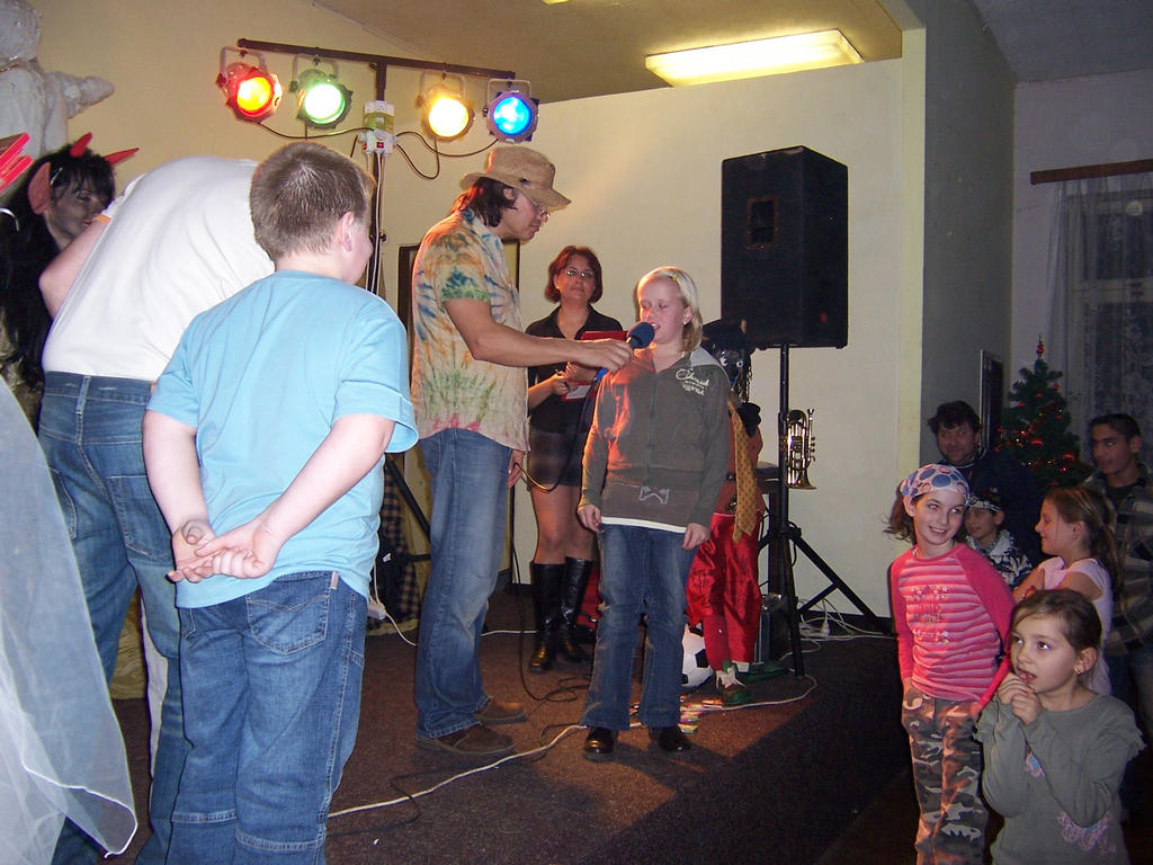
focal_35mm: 33
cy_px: 432
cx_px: 576
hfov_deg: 55.4
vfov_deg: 42.9
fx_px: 1099
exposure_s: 1/60
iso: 140
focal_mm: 5.5
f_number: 2.8
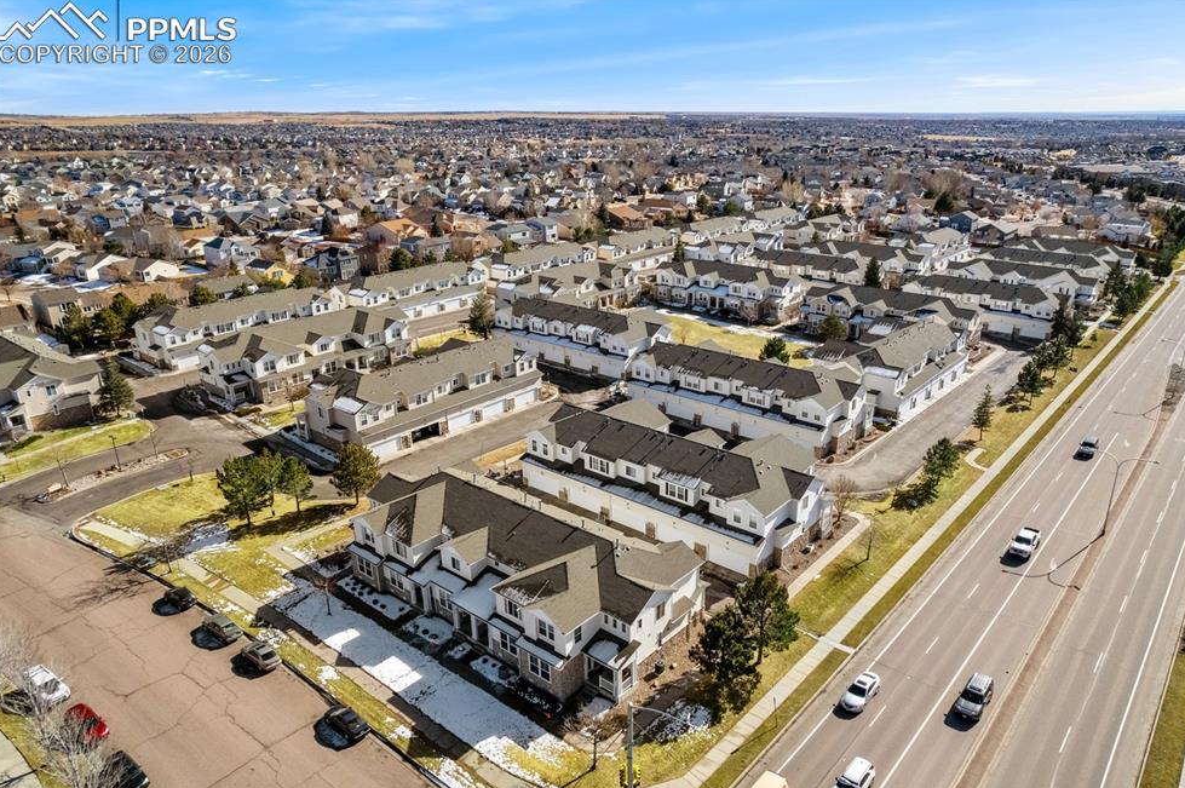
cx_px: 614
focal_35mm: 23
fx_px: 756
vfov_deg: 55.0
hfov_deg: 76.1
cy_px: 409
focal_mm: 8.38
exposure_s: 1/8000
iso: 400
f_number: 2.8
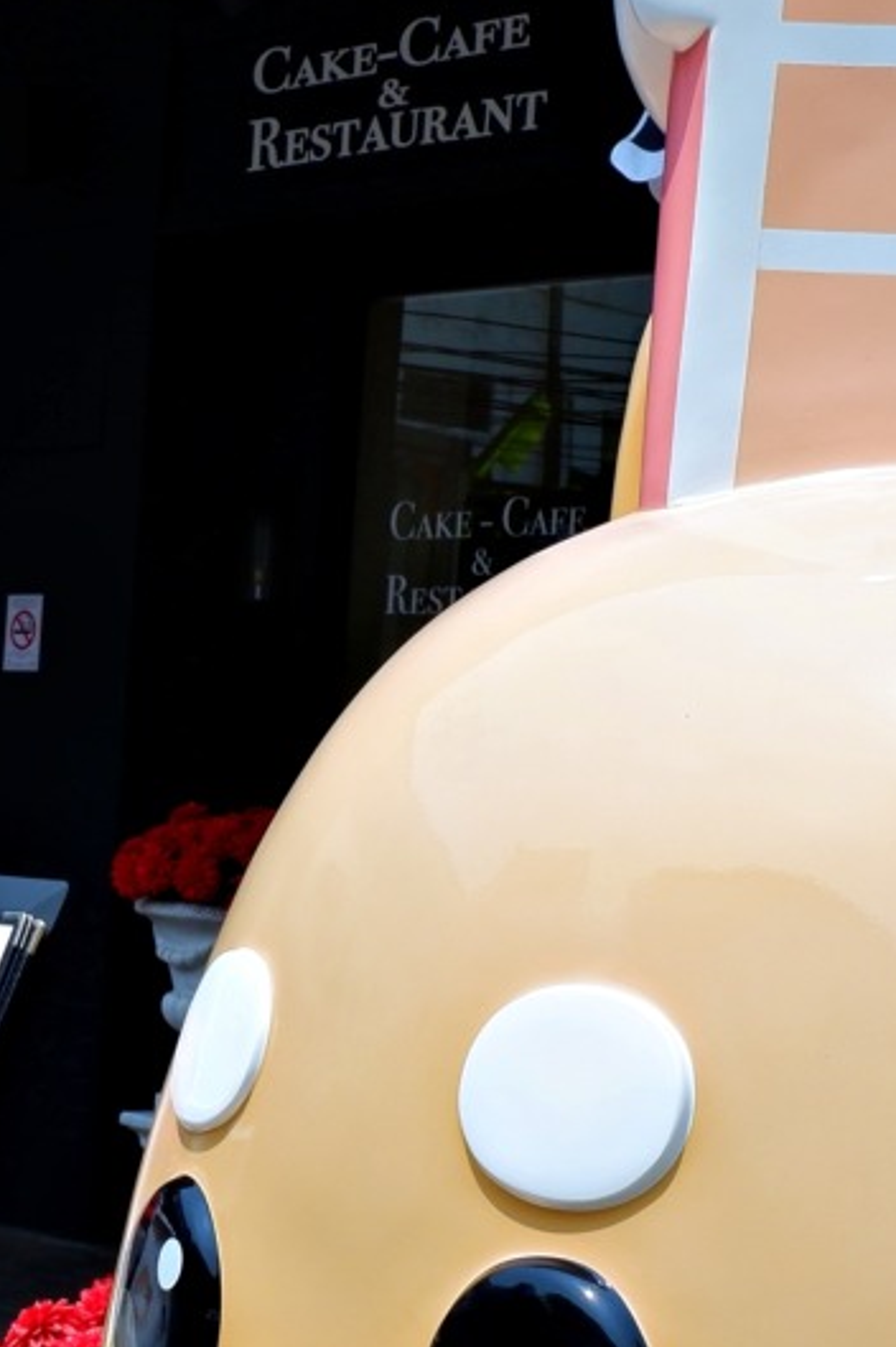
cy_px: 887
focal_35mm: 87
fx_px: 3252
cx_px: 295
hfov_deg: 15.7
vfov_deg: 23.3
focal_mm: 15
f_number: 8
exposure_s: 1/480
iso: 200
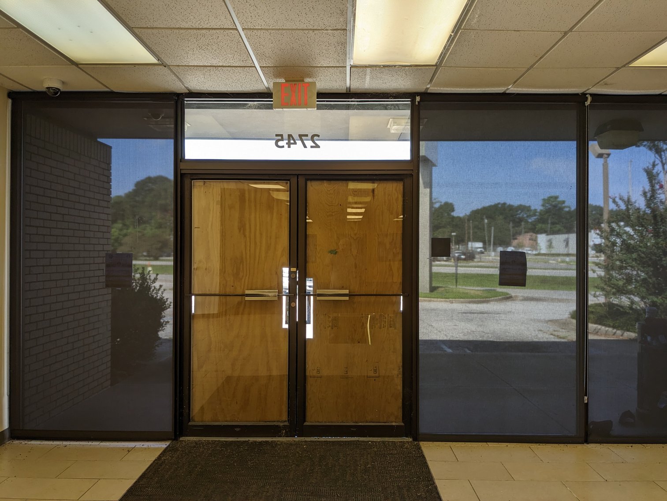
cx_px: 334
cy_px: 250
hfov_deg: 65.3
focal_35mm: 27
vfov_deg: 51.4
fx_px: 520
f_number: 1.73
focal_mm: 4.38
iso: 45
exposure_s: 1/192
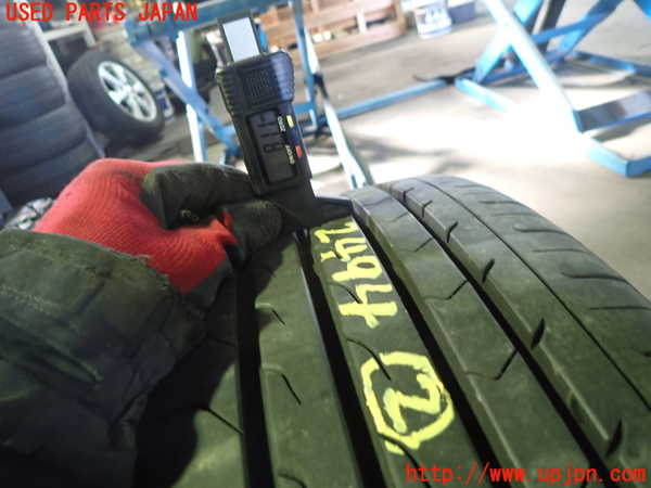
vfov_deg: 54.9
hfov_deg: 69.4
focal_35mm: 25
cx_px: 326
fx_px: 470
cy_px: 244
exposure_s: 1/30
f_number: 2
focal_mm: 4.5
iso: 400
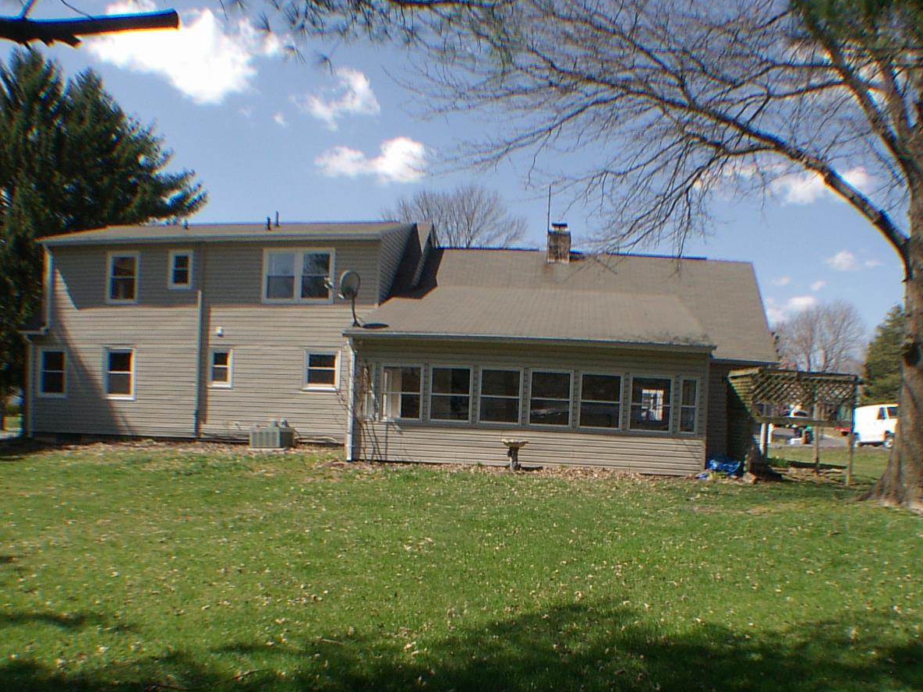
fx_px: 1333
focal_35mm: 50
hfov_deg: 38.2
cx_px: 487
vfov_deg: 28.9
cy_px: 466
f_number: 6.7
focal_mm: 5.8
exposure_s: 1/180
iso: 100
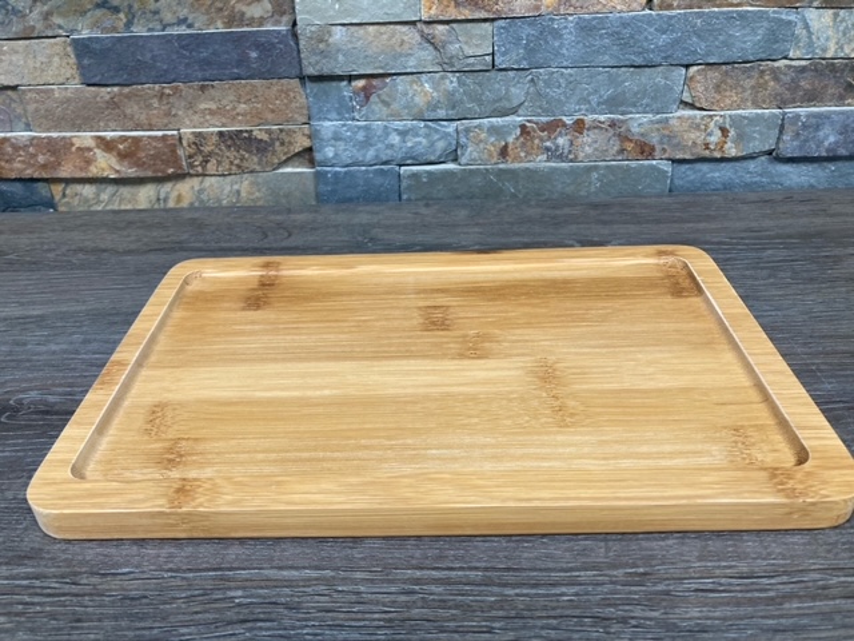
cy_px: 320
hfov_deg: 63.4
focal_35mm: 28
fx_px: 691
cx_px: 427
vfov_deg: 49.7
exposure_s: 1/50
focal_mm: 3.99
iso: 125
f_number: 1.8
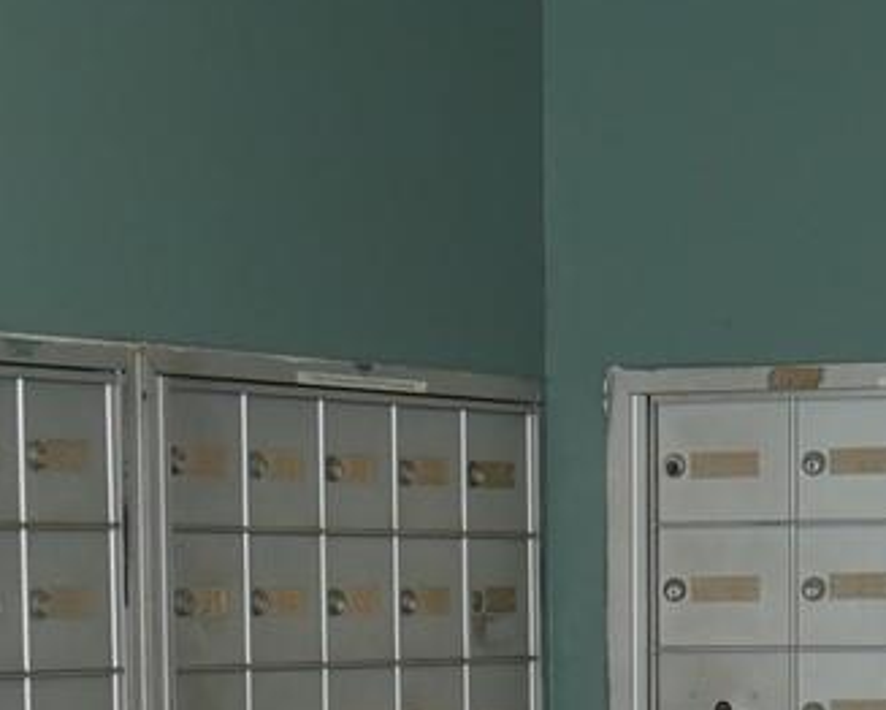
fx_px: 5011
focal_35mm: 191
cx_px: 427
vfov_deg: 8.0
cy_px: 1003
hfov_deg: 10.1
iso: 320
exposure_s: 1/60
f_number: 4.5
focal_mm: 20
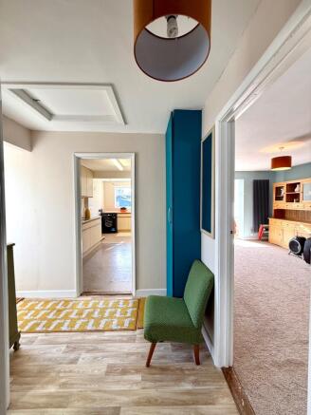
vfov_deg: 102.0
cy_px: 208
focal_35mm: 14
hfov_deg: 85.7
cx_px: 156
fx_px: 168
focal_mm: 2.22
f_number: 2.2
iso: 100
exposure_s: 1/100
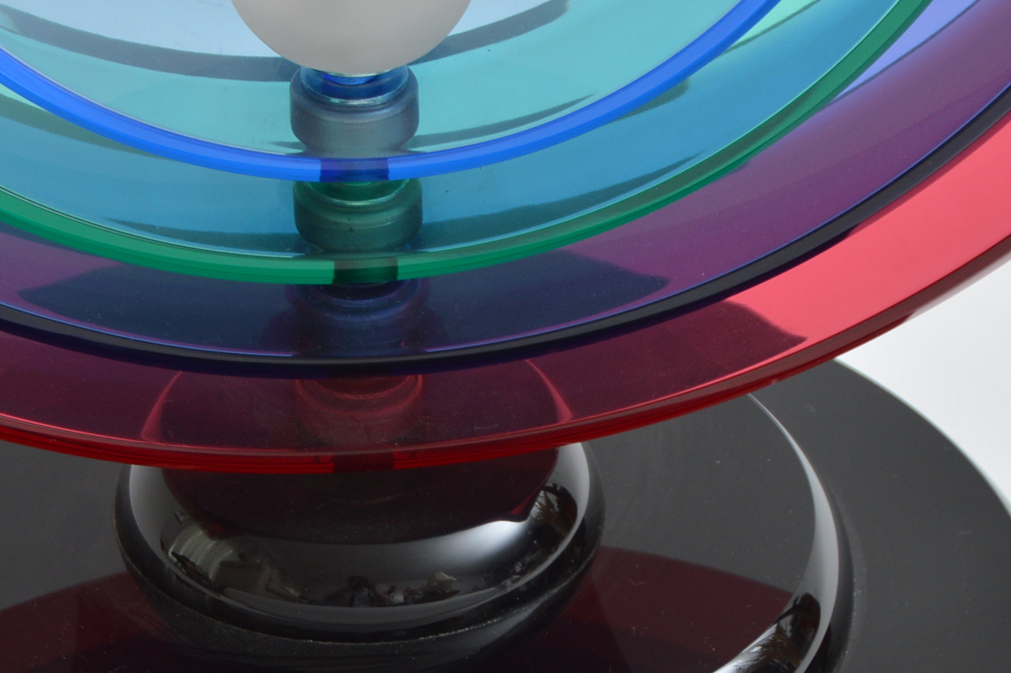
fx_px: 4438
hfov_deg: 13.0
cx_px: 383
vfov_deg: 8.6
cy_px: 545
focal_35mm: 158
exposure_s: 1/160
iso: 200
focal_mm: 45
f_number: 5.3
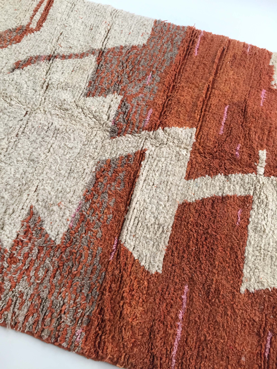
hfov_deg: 48.2
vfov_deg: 61.7
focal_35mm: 29
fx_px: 309
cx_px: 138
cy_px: 184
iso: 125
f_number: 2.2
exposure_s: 1/33
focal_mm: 4.15
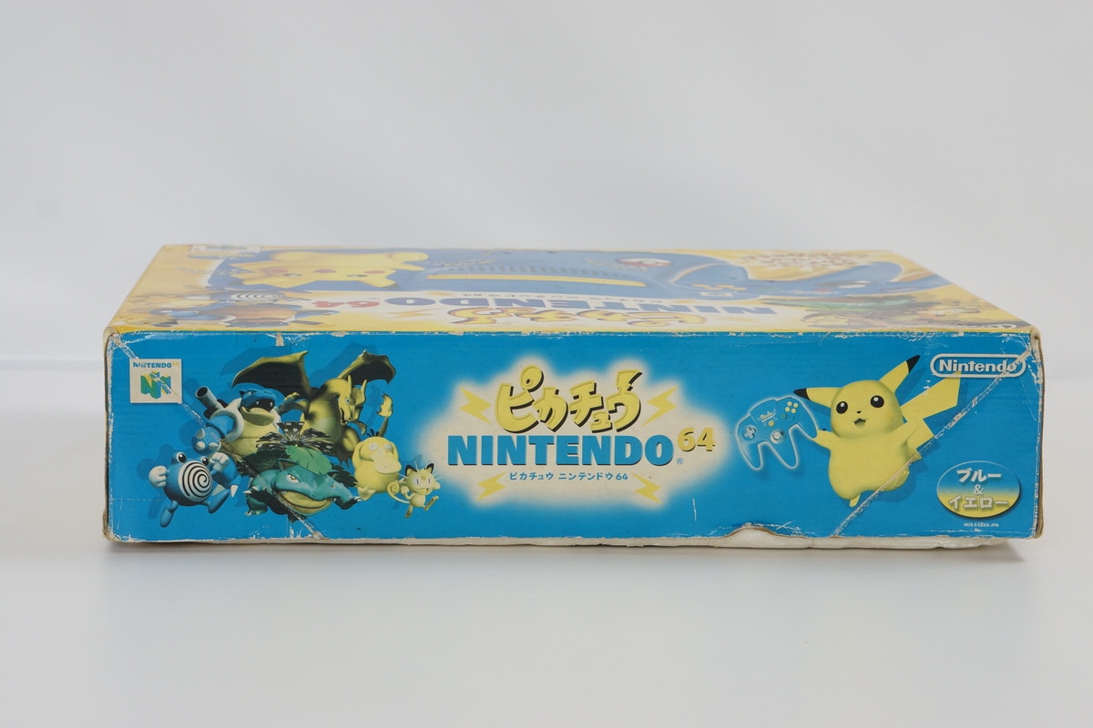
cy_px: 364
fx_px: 2277
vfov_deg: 18.2
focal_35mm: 75
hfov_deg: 27.0
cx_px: 546
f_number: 7.1
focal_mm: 50
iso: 640
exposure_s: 1/80
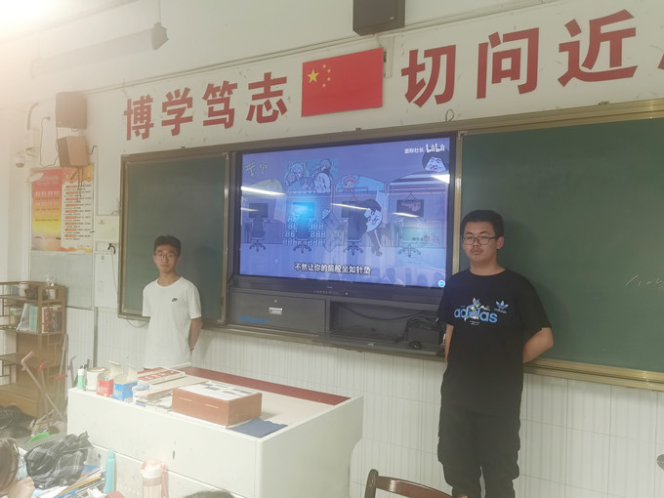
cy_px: 249
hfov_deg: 65.3
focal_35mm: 27
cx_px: 332
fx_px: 518
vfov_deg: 51.4
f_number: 1.9
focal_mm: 6.71
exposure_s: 1/50
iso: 125
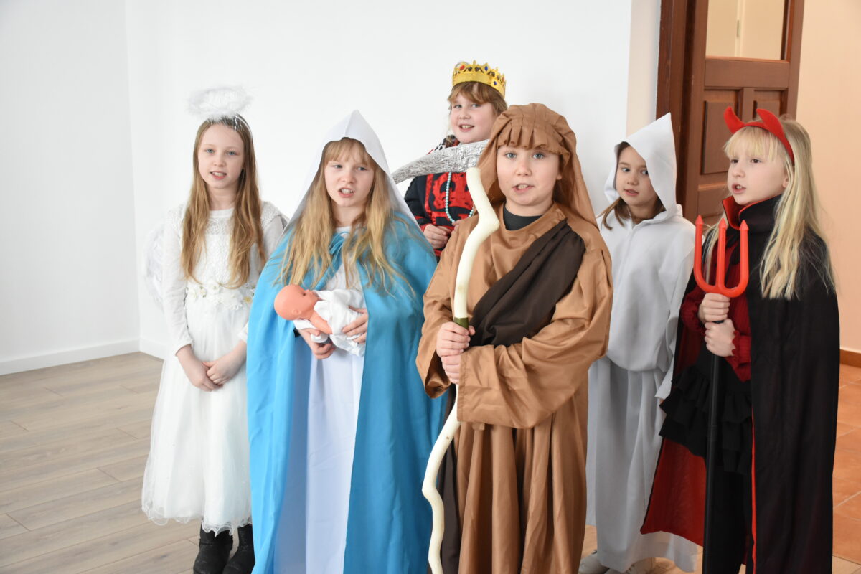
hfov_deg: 43.6
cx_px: 430
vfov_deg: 29.9
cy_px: 287
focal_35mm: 45
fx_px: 1076
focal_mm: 30
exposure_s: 1/125
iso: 2000
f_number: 4
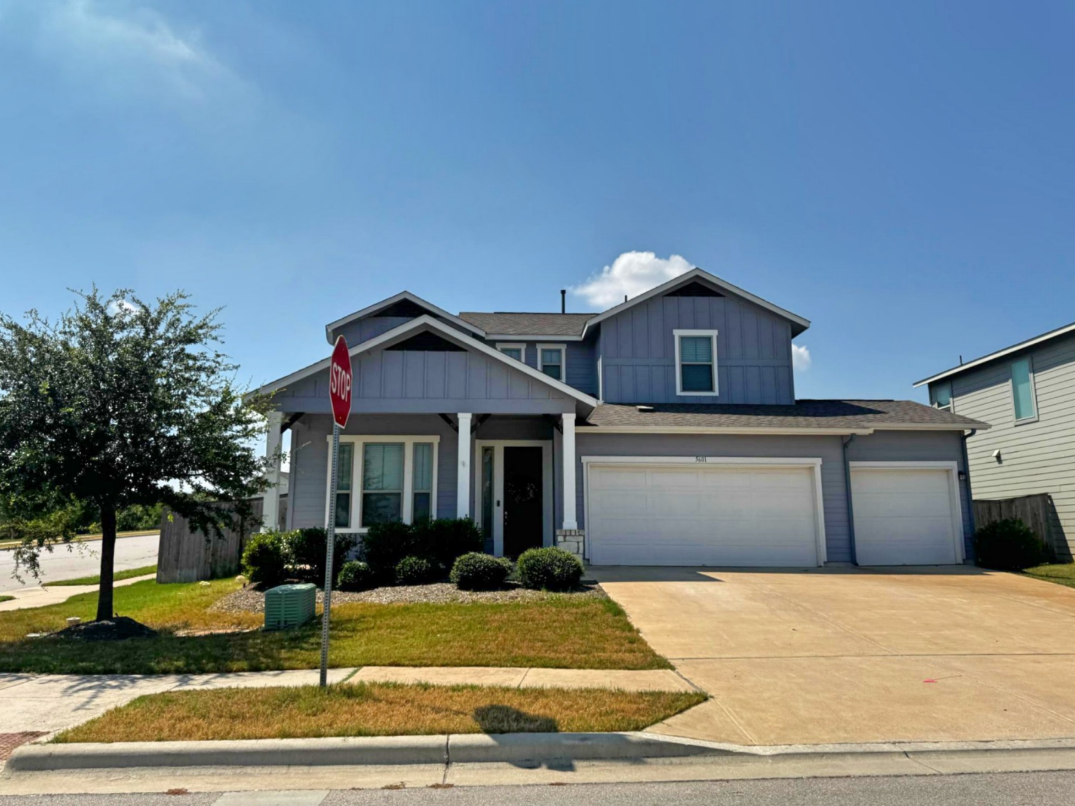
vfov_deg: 56.8
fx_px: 745
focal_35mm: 24
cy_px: 403
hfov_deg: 71.6
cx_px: 538
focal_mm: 6.76
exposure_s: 1/7937
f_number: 1.78
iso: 80
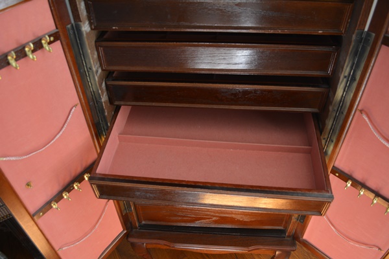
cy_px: 130
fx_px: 324
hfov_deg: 61.9
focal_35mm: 30
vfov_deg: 43.6
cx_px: 194
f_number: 4
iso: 500
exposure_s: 1/60
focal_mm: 20
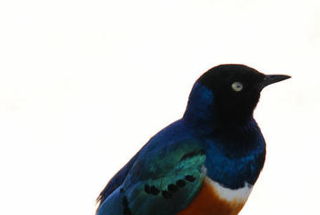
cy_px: 136
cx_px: 204
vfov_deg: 2.3
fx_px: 5233
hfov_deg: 3.5
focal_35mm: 588
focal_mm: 200
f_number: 5.6
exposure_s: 1/100
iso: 100
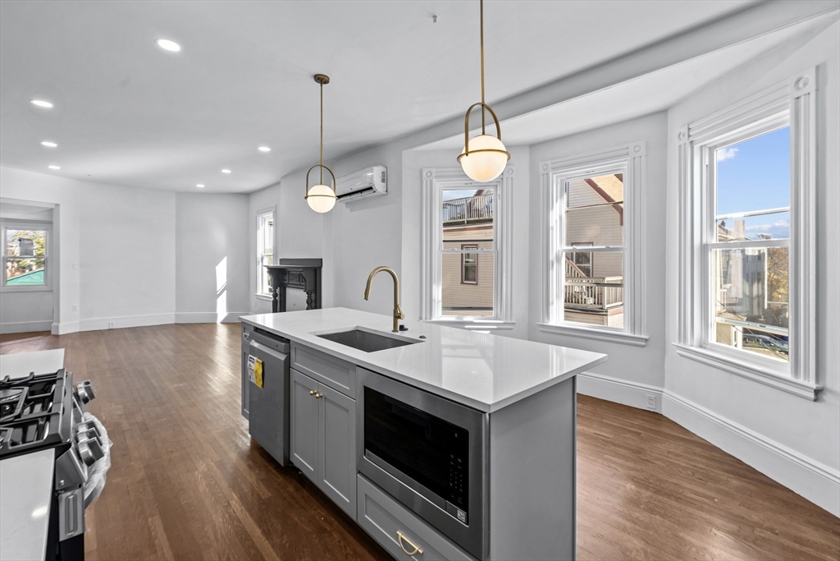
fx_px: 373
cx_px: 420
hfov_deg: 96.7
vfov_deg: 73.8
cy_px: 280
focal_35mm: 16
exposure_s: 1/13
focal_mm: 16
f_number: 8
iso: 320
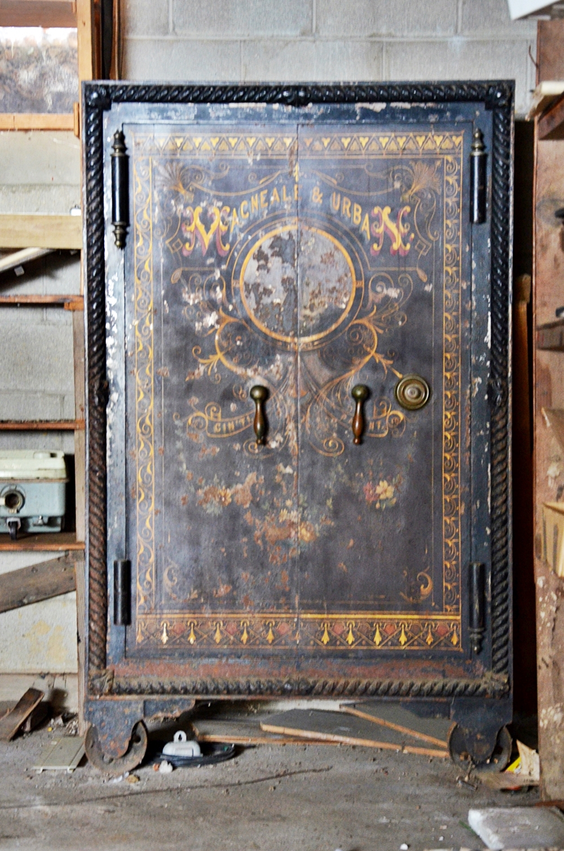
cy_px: 426
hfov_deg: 18.1
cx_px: 282
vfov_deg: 27.0
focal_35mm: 75
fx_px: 1771
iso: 1600
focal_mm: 50
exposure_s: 1/6
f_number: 5
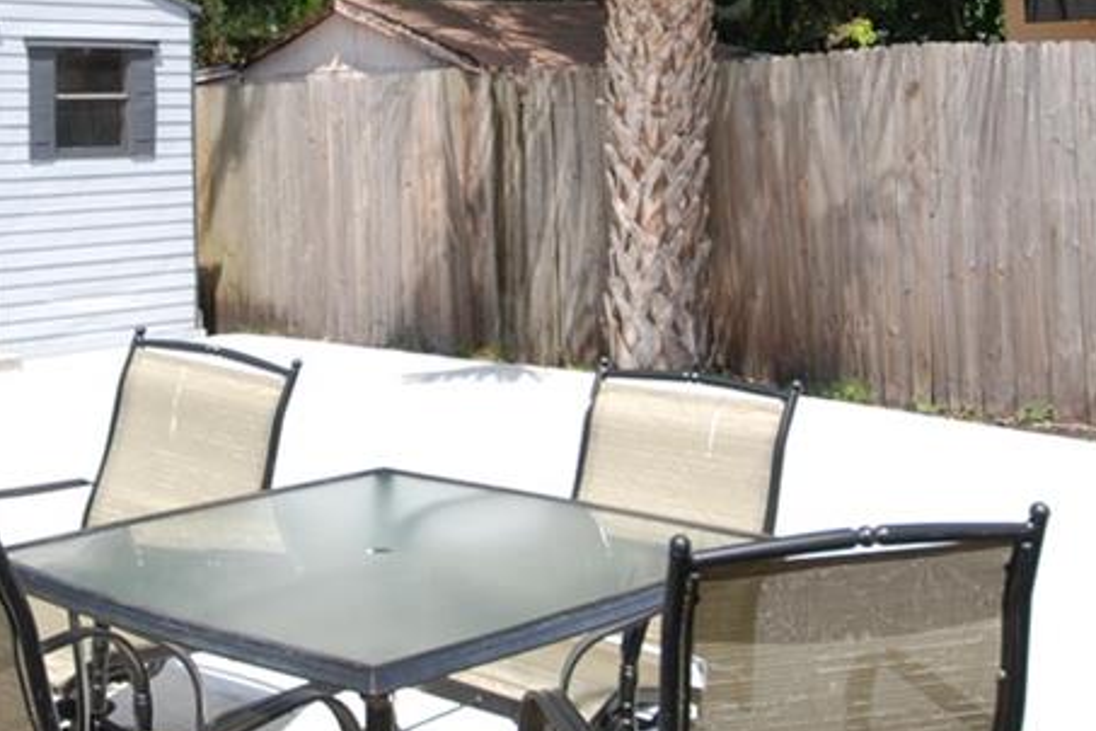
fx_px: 1613
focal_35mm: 53
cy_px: 2
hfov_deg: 37.3
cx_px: 421
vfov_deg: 24.4
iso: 100
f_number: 7.1
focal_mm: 10
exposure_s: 1/200
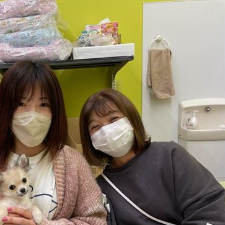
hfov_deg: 41.8
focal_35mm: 38
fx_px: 279
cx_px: 43
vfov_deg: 43.6
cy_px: 138
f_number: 1.6
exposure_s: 1/120
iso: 80
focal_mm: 4.2
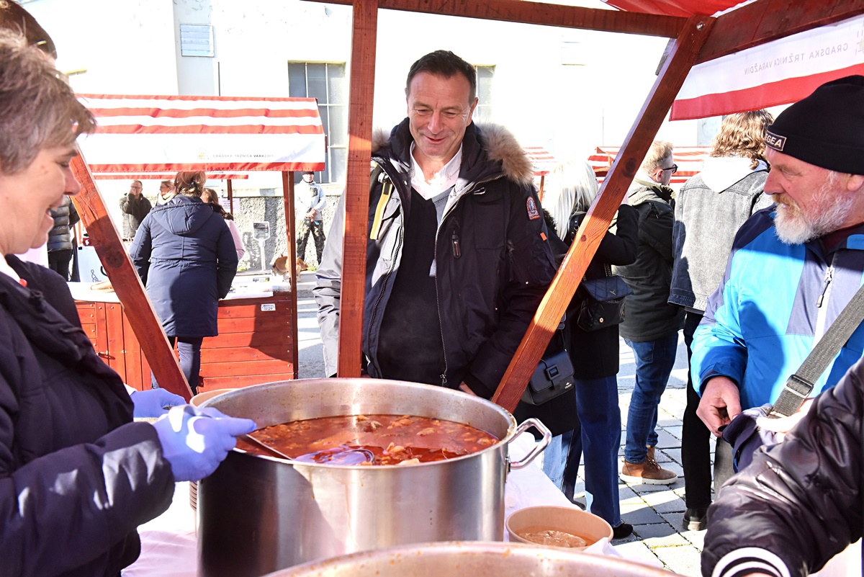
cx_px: 432
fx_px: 840
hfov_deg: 54.4
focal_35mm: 35
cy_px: 288
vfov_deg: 37.9
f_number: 8
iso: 2500
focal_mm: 35
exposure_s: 1/1000
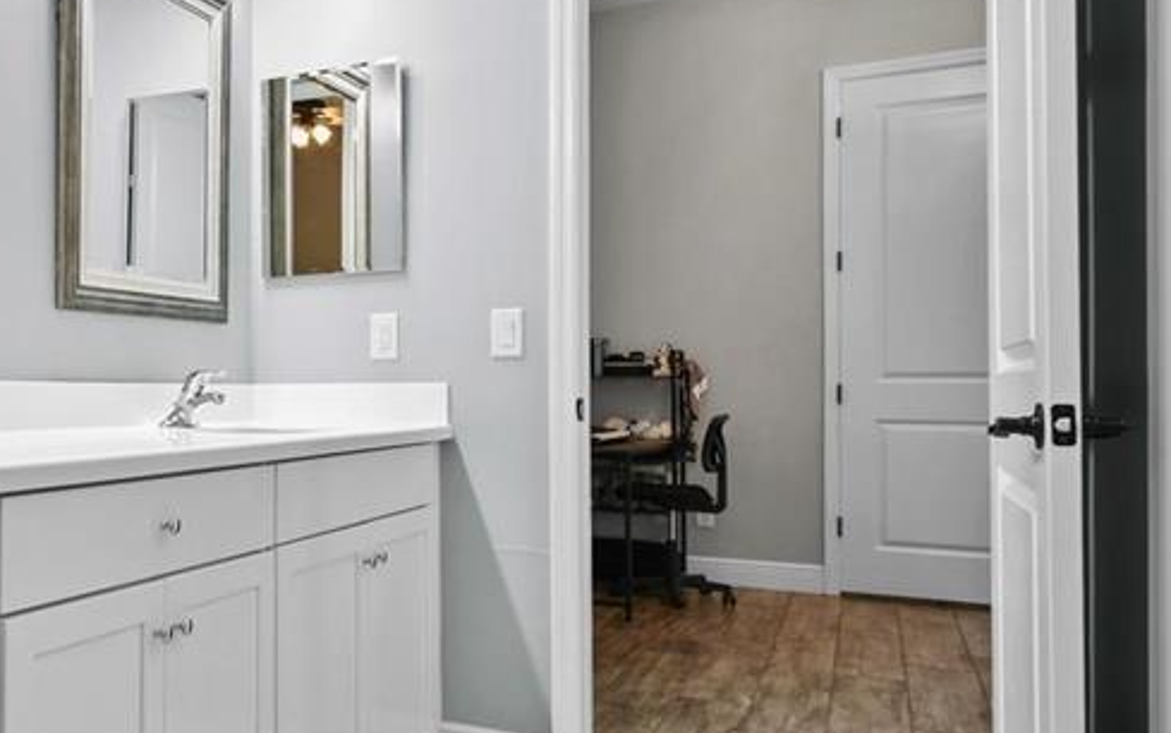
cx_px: 125
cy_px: 398
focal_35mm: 32
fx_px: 1022
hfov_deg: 52.6
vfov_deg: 39.4
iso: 100
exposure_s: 1/2.5
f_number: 7.1
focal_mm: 10
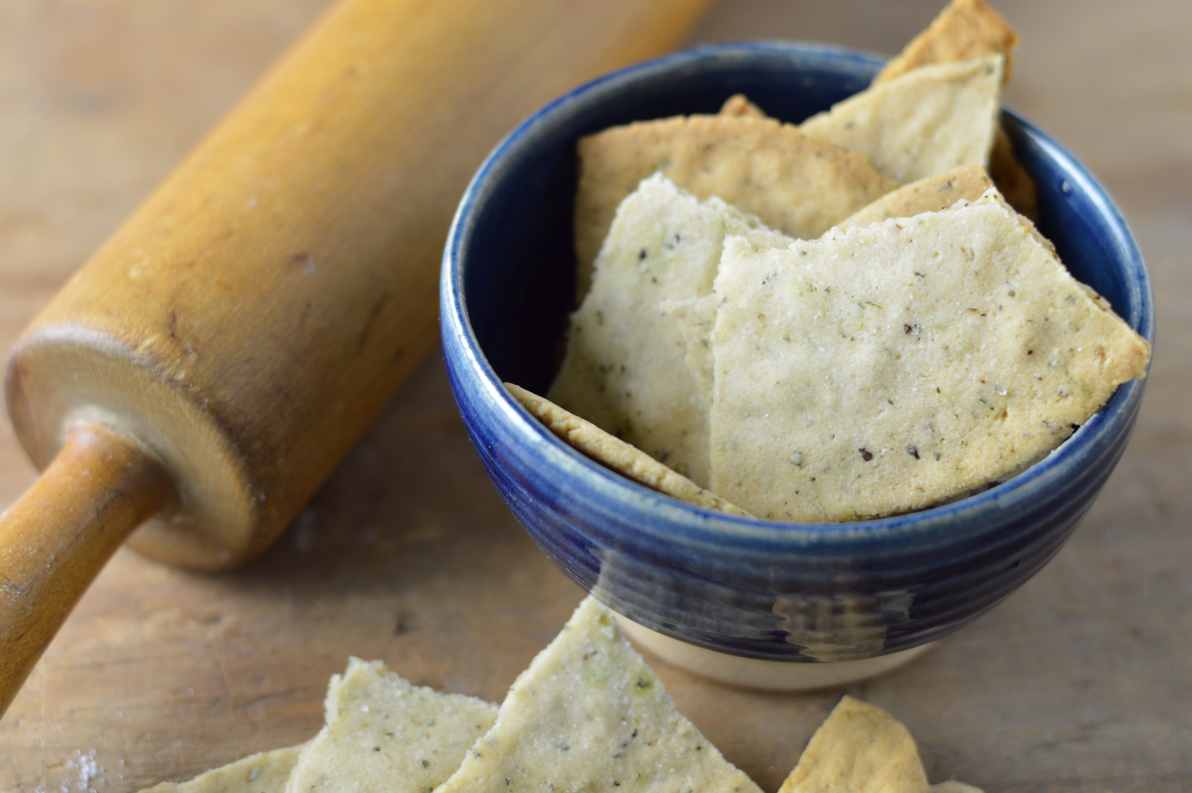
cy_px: 396
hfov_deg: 27.0
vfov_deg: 18.1
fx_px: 2481
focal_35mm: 75
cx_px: 596
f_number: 2.5
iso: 200
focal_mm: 50
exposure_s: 1/80
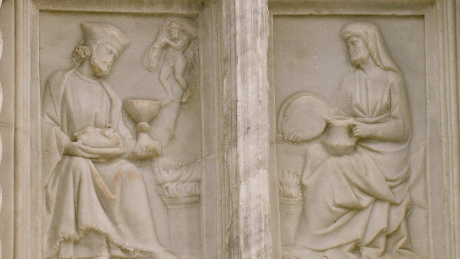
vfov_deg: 9.6
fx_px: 1537
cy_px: 151
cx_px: 230
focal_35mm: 126
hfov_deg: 17.0
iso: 50
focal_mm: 17.4
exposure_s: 1/36.5
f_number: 4.9
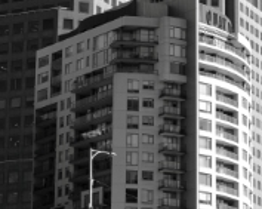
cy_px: -10
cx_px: 83
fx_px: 1541
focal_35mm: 199
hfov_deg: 9.7
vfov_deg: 7.7
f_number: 4
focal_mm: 30.8
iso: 200
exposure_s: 1/900
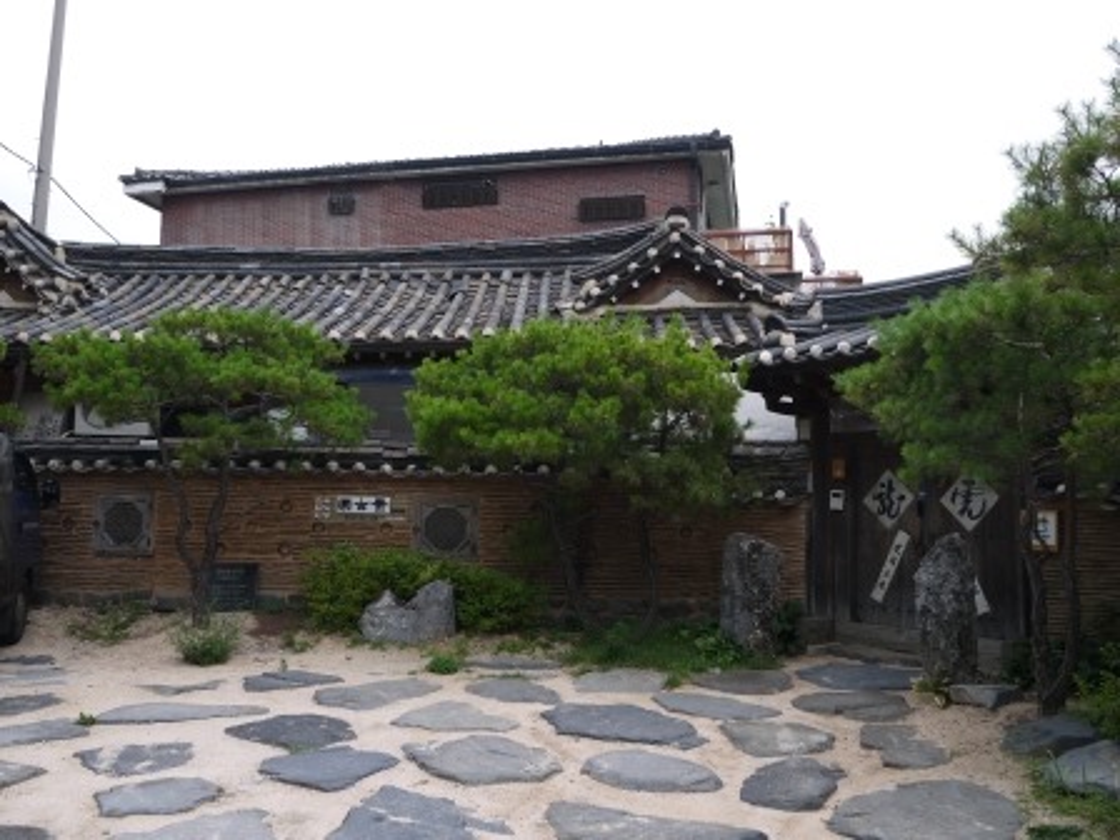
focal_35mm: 30
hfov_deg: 60.0
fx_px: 971
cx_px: 560
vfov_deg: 46.8
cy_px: 420
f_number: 7.1
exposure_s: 1/320
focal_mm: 15
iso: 160
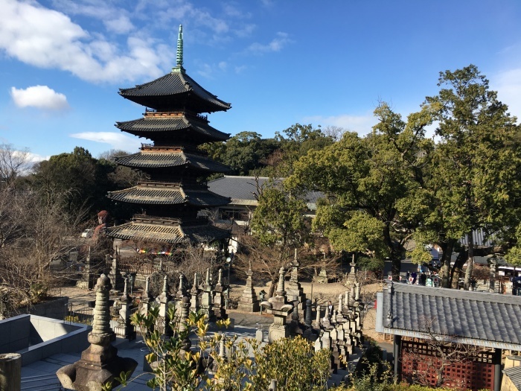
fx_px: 436
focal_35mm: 29
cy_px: 196
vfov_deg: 48.2
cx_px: 260
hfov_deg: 61.7
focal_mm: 4.15
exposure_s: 1/1099
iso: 25
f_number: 2.2
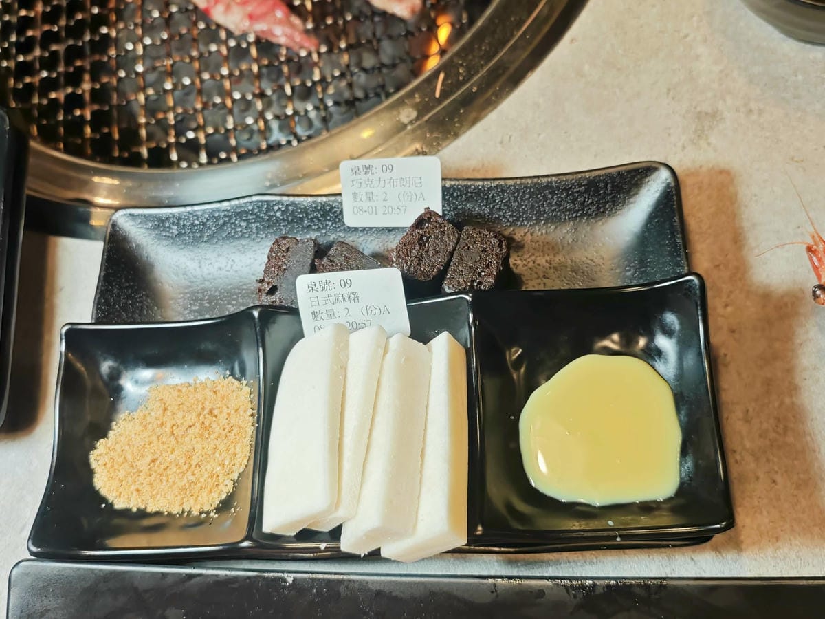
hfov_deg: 50.1
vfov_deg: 38.7
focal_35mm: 37
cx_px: 412
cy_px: 310
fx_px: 882
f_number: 2
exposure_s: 1/600
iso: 500
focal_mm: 8.72
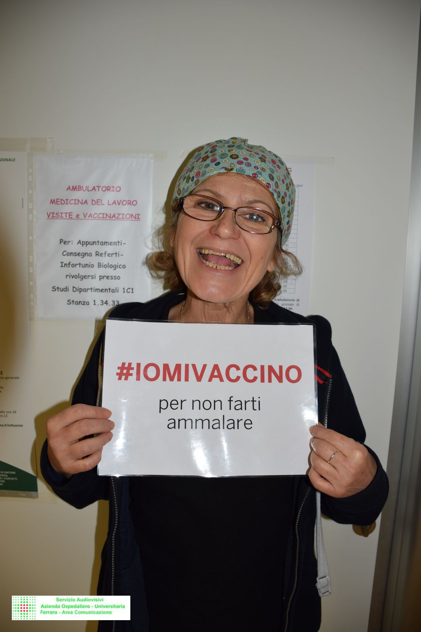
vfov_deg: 67.4
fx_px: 474
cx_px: 210
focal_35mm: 27
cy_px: 316
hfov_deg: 47.9
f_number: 3.5
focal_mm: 18
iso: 100
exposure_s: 1/60
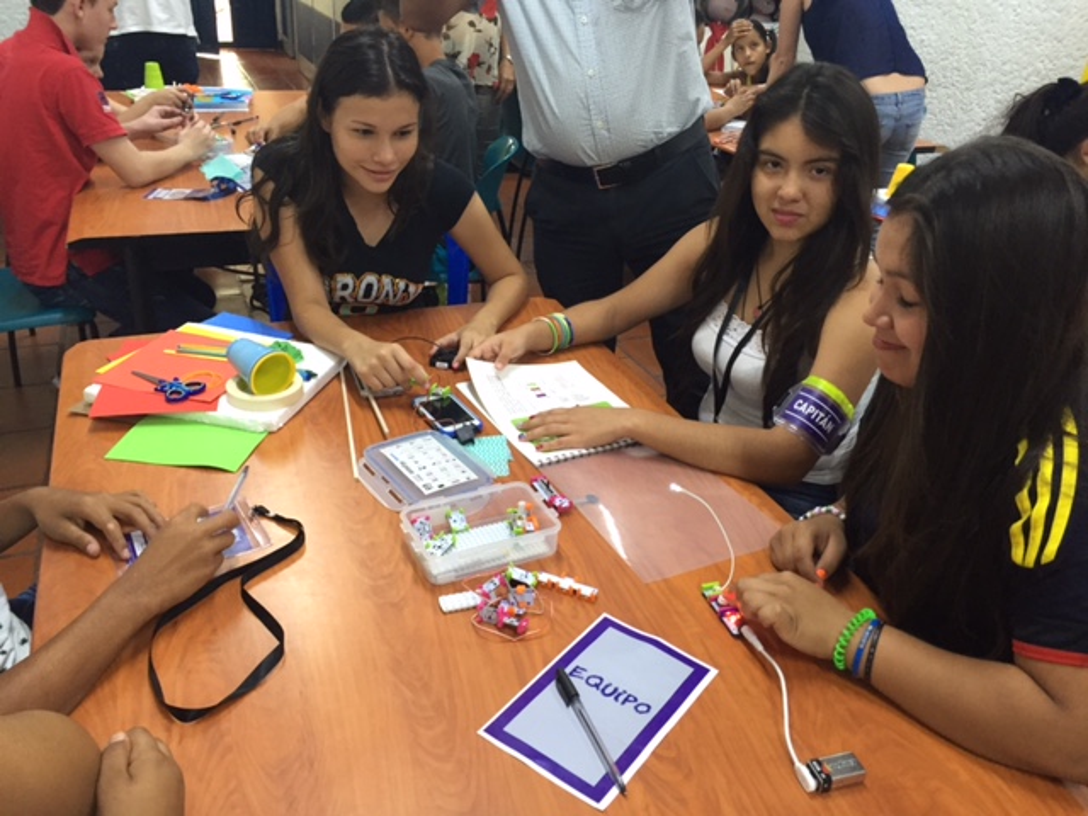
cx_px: 544
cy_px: 408
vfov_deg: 48.2
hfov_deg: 61.7
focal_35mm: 29
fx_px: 911
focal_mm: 4.15
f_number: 2.2
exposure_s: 1/30
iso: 125
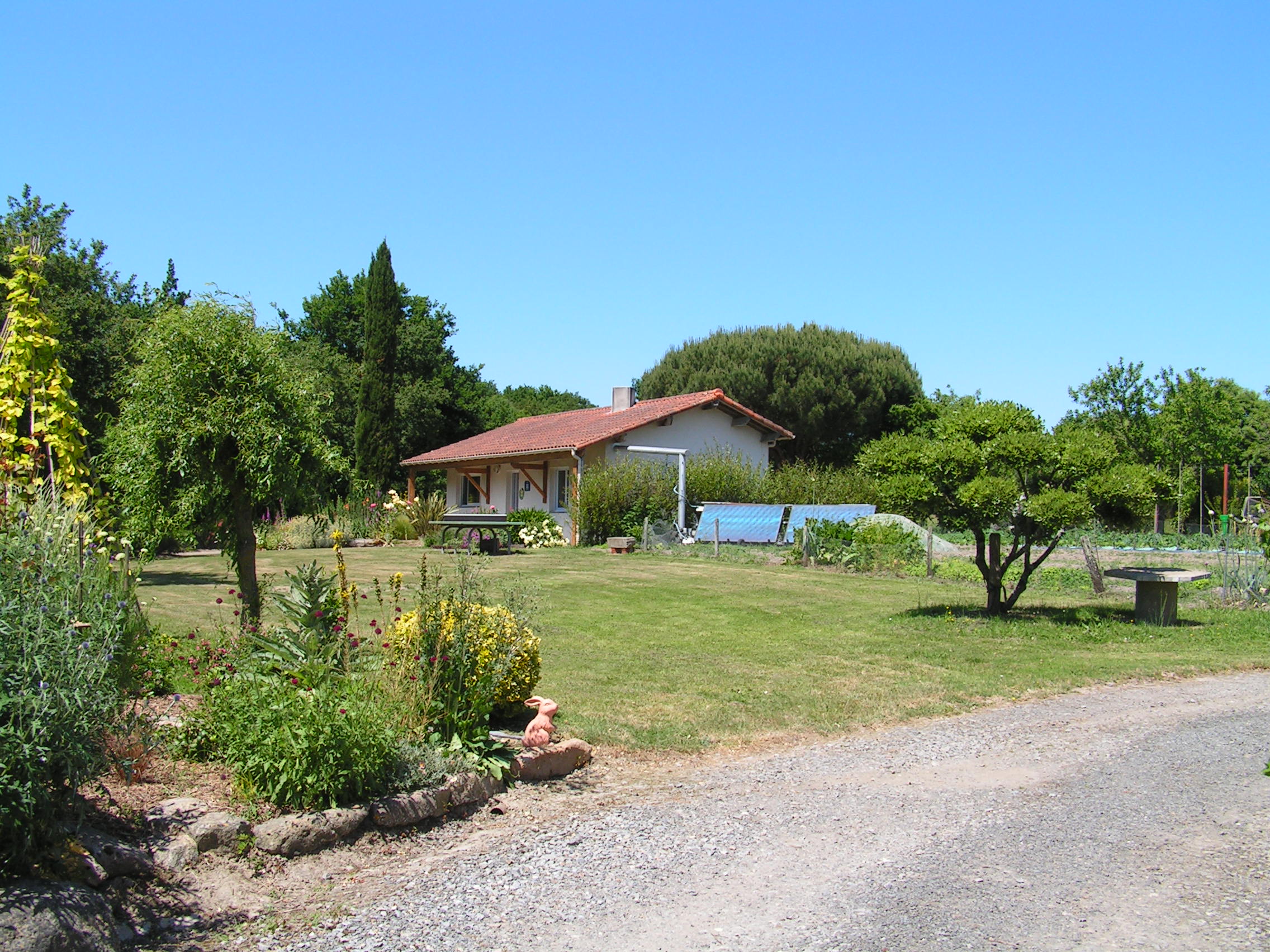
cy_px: 476
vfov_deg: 37.7
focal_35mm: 38
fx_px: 1394
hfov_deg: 49.0
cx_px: 635
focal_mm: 6.3
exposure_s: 1/200
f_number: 5.6
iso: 50
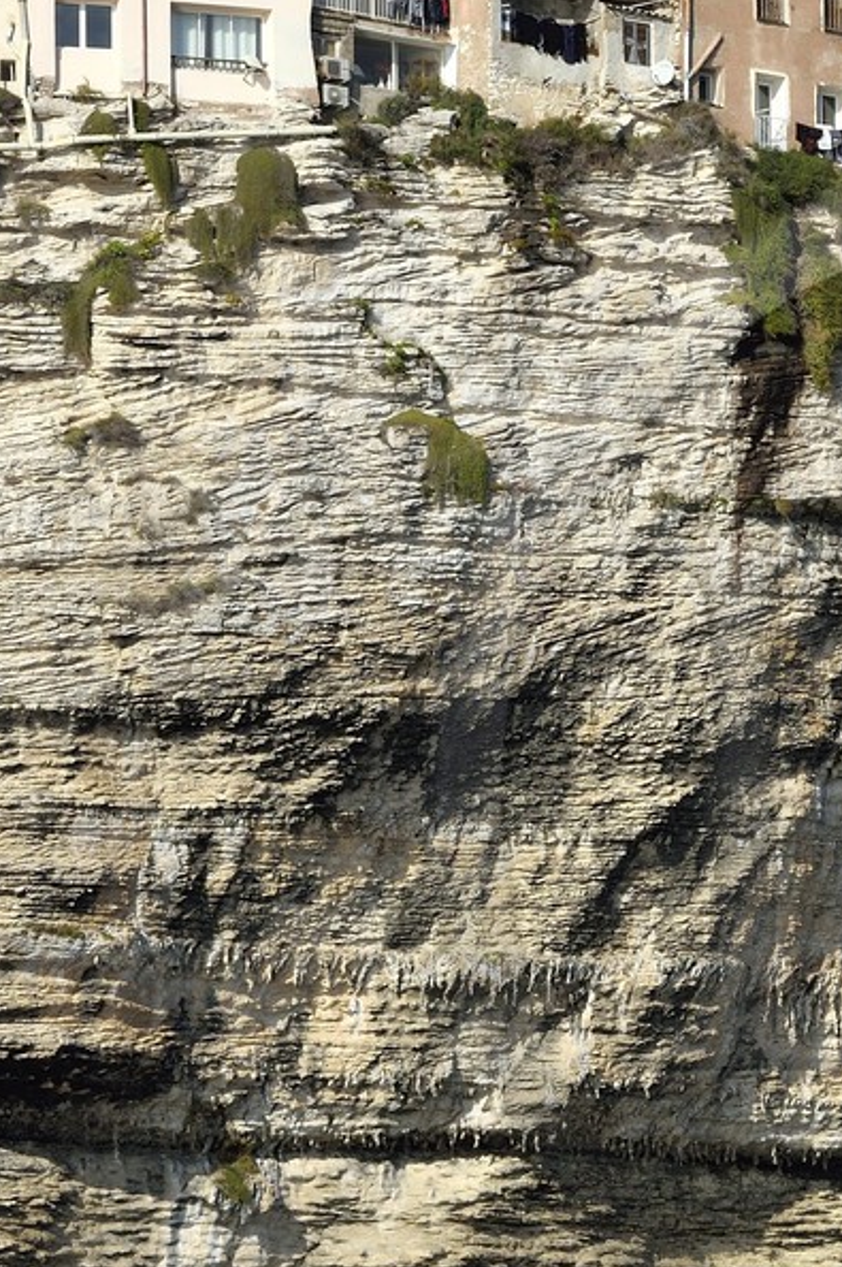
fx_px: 8715
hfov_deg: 5.5
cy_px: 811
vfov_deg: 8.3
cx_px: 1088
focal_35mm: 248
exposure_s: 1/500
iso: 200
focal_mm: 92
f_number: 13
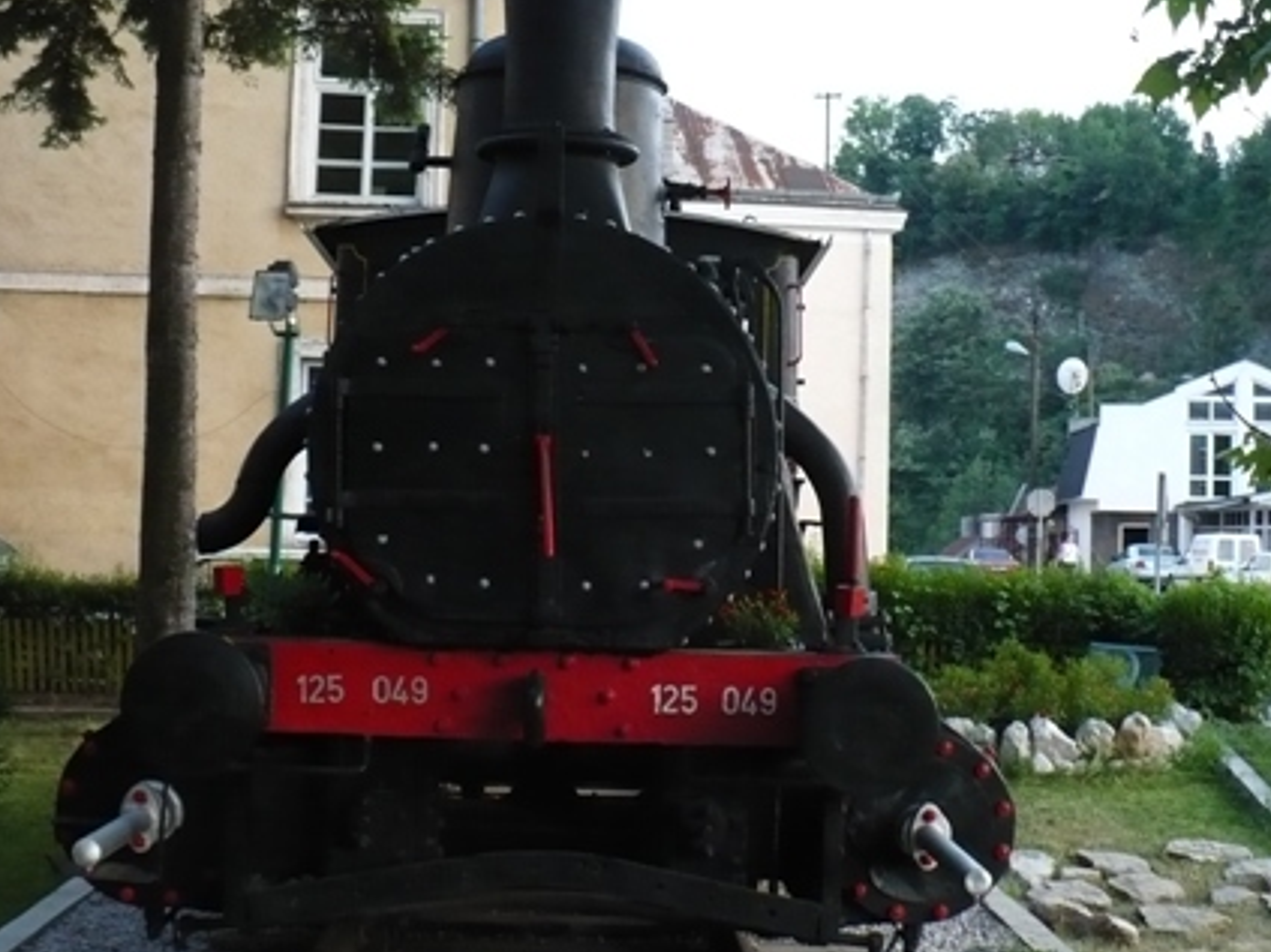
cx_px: 694
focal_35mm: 56
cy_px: 372
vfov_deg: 26.0
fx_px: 2056
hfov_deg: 34.3
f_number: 2.8
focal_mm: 6.1
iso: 250
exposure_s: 1/125
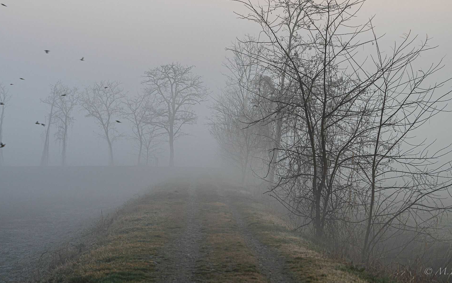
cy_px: 95
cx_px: 187
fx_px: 1577
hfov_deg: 16.3
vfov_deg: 10.2
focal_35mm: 128
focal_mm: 100
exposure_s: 1/125
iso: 140
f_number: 6.3
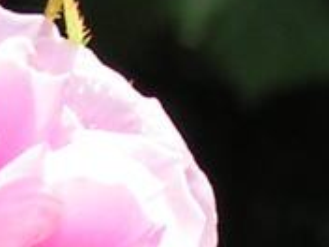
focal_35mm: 458
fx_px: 4353
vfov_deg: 3.2
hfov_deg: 4.3
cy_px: 698
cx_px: -232
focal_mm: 9.7
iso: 50
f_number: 5
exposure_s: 1/250
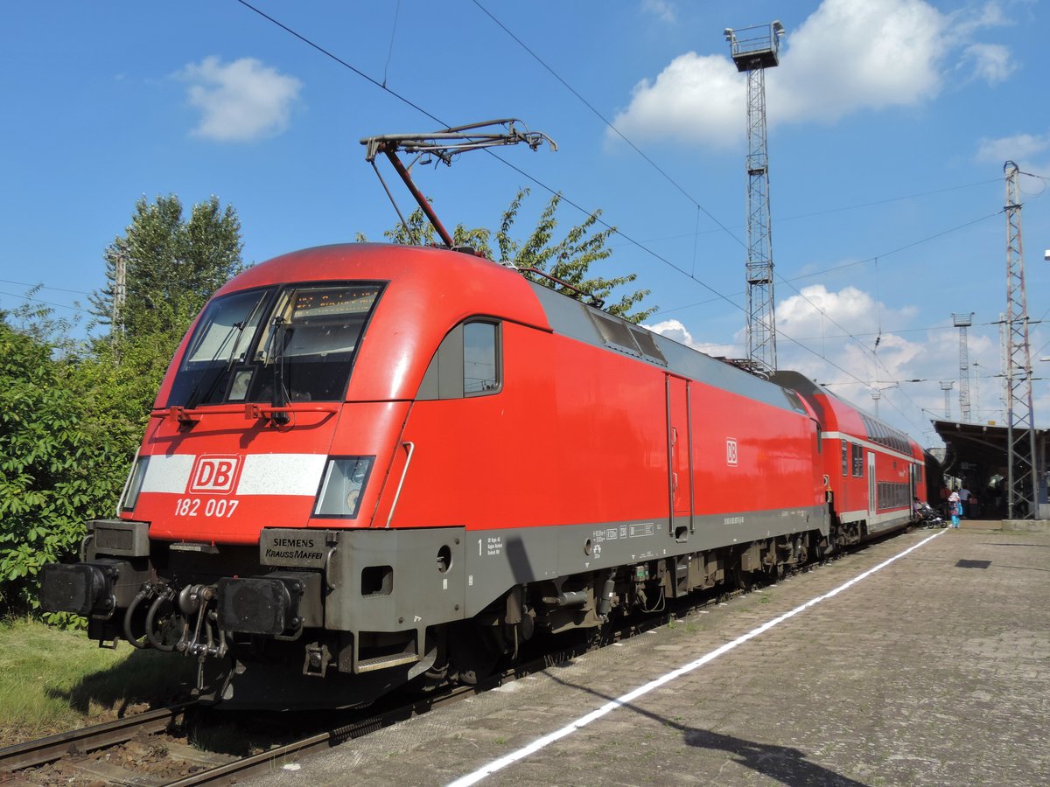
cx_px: 525
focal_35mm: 30
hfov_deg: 60.0
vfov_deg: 46.8
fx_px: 910
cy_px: 394
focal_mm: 5.3
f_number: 3.1
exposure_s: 1/1000
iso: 80
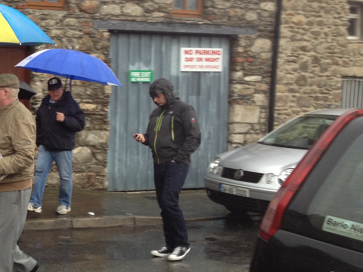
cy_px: 102
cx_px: -46
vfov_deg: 18.0
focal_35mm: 82
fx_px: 860
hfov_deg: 22.4
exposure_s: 1/40
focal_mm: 4.28
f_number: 2.4
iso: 50
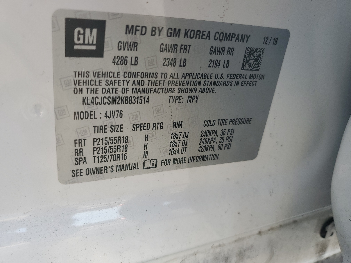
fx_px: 264
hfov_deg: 67.3
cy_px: 132
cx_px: 176
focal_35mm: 26
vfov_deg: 53.1
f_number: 1.5
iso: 50
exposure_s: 1/161
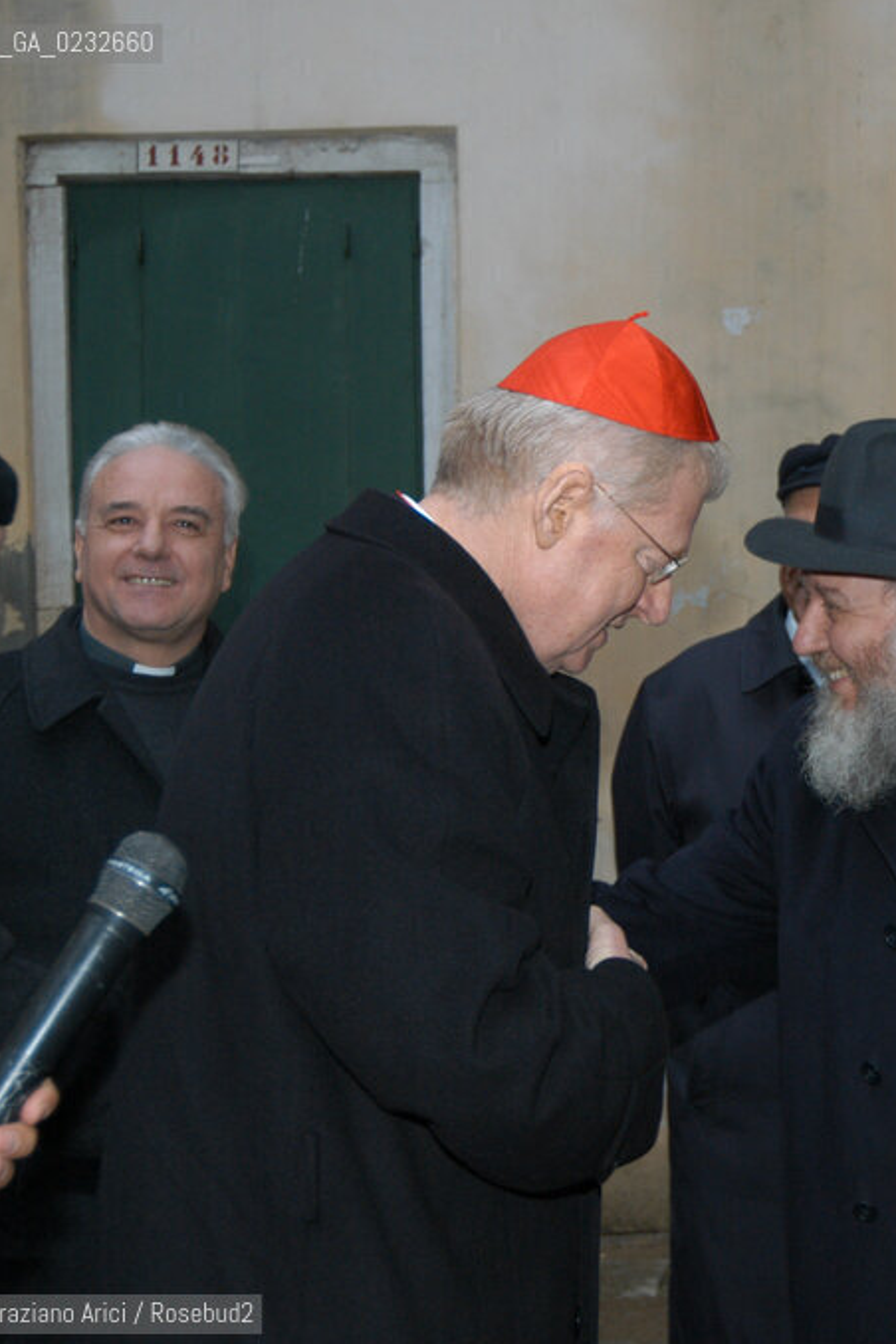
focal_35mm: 67
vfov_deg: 30.1
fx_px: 2501
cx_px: 1022
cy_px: 678
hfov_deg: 19.3
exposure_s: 1/100
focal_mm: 28
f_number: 4.5
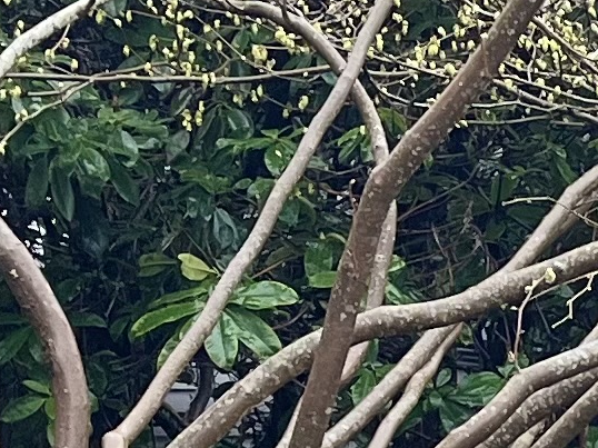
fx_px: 3367
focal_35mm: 195
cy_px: 708
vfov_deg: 7.5
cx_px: 989
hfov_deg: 9.7
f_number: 1.6
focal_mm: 5.1
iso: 80
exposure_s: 1/122
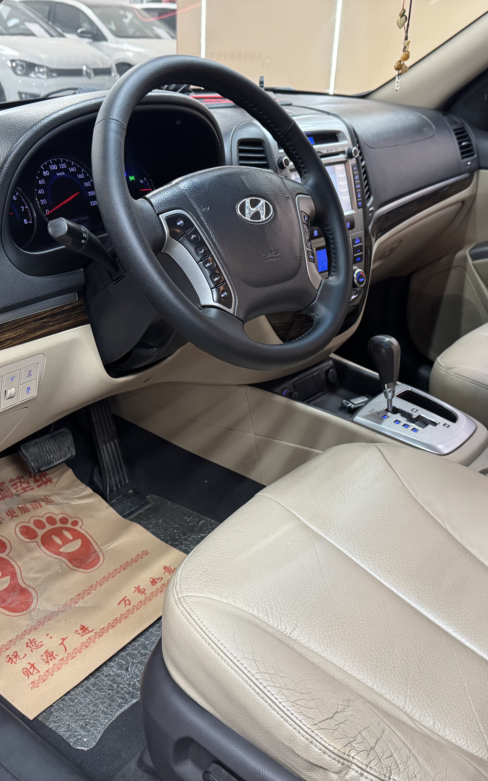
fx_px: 724
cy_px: 390
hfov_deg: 37.2
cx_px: 266
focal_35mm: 34
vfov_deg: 56.7
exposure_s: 1/60
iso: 500
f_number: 1.78
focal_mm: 6.76
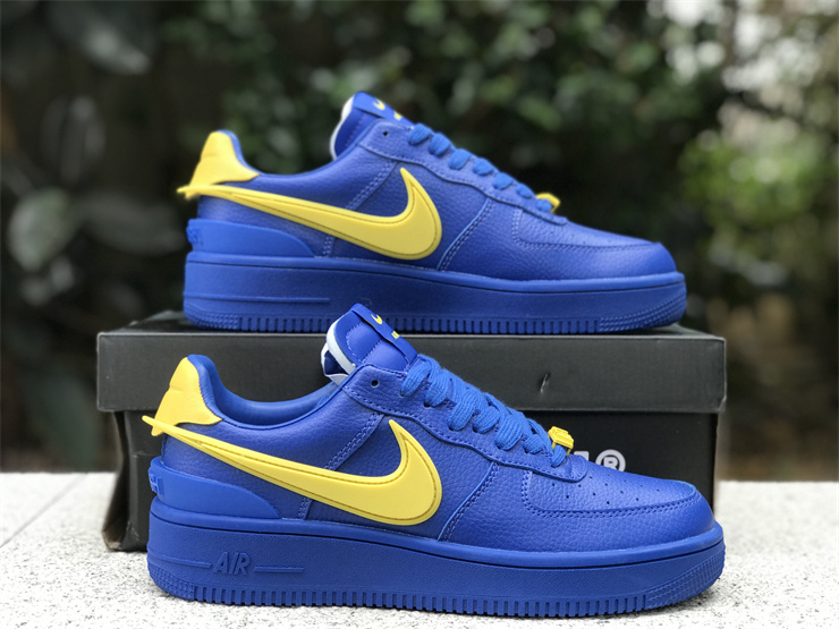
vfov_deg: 25.7
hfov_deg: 33.8
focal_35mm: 57
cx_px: 420
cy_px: 314
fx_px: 1382
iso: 25
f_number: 2.8
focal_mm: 6.6
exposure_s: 1/50
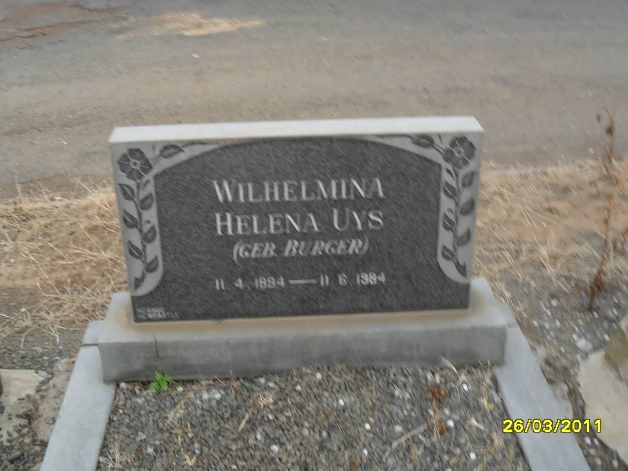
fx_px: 798
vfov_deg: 32.9
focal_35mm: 44
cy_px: 236
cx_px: 314
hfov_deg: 42.9
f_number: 4.5
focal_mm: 7.8
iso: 100
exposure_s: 1/45
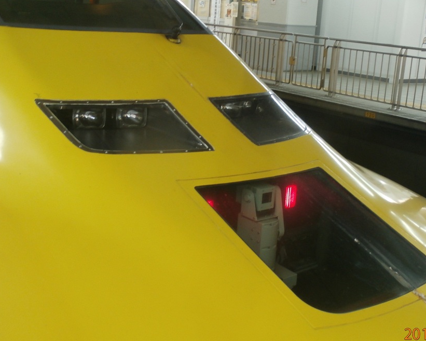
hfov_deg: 41.1
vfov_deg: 33.4
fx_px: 567
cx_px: 242
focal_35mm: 45
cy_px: 176
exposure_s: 1/8
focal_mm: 6.6
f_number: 3.5
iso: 200
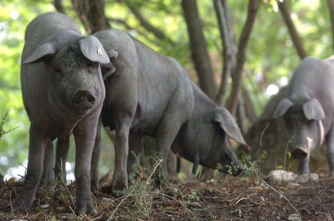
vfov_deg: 6.3
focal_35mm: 218
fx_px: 2014
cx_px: 167
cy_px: 110
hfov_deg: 9.5
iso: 200
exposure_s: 1/60
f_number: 4
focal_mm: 145
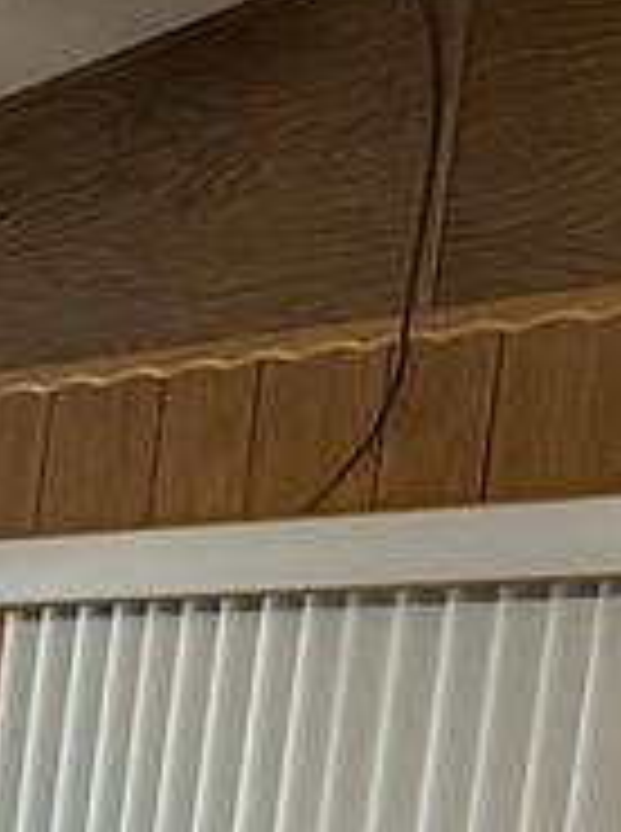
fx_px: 3744
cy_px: 1556
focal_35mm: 156
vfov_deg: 11.6
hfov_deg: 8.3
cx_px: -1080
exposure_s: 1/60
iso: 500
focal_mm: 6.76
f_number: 1.78
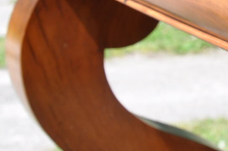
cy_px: -11
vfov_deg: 8.8
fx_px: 974
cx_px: 397
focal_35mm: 154
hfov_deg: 12.3
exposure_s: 1/125
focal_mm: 26
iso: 250
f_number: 11
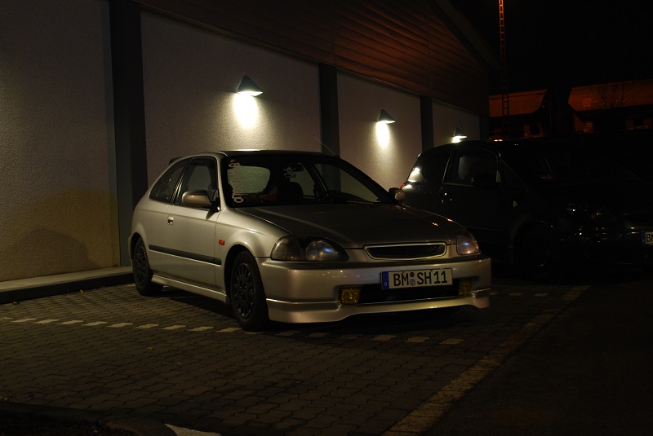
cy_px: 218
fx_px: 871
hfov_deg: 41.1
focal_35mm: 48
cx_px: 326
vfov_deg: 28.1
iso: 200
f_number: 5
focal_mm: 32
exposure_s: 1/1.6
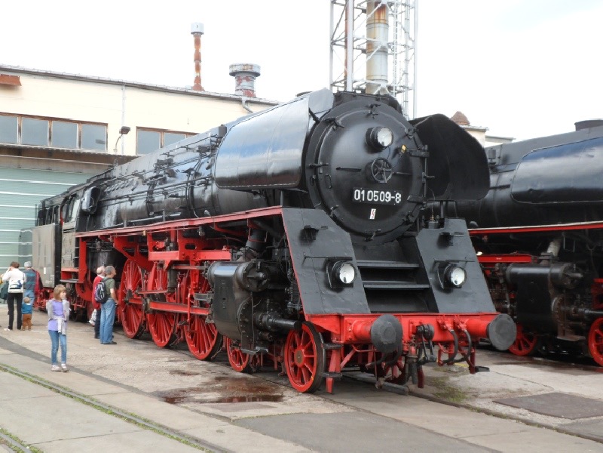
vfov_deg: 34.3
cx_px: 302
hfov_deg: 44.8
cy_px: 226
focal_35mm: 42
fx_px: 732
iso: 100
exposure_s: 1/125
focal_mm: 6.5
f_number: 4
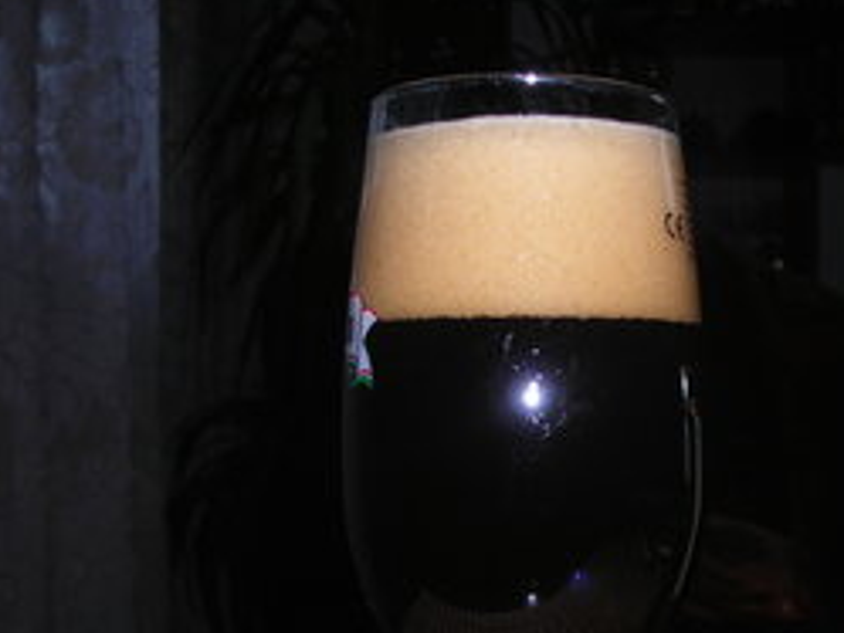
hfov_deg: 31.3
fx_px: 1488
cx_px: 593
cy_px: 437
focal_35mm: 61
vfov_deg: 23.9
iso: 50
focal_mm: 6.3
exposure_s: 1/60.1
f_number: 3.2
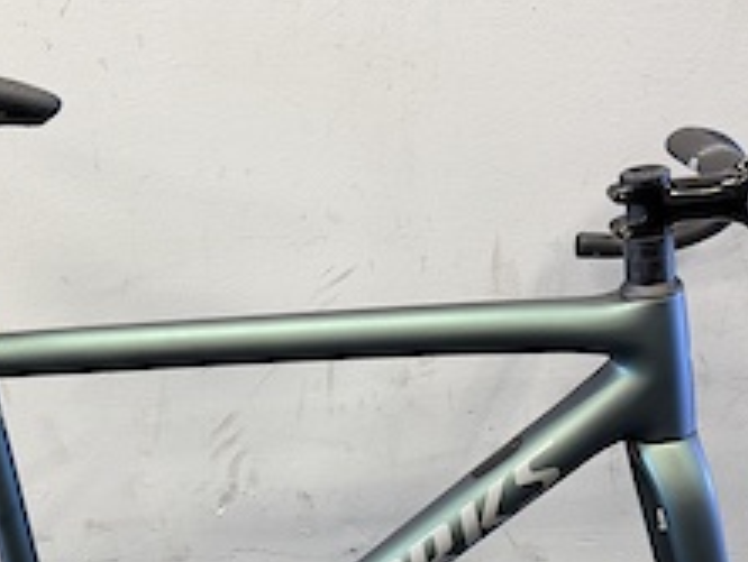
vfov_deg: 26.8
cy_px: 395
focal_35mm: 54
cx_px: 259
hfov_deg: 35.2
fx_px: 1168
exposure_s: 1/120
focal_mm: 6.76
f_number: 1.78
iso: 200
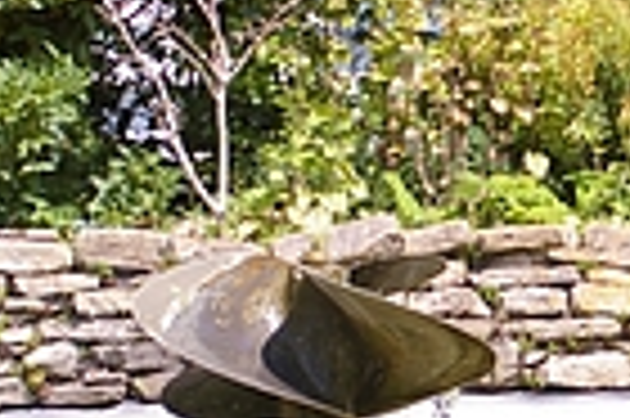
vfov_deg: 4.7
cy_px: -236
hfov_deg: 7.0
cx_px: 1116
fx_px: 5054
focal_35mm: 289
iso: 200
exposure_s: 1/250
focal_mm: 45
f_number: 6.7
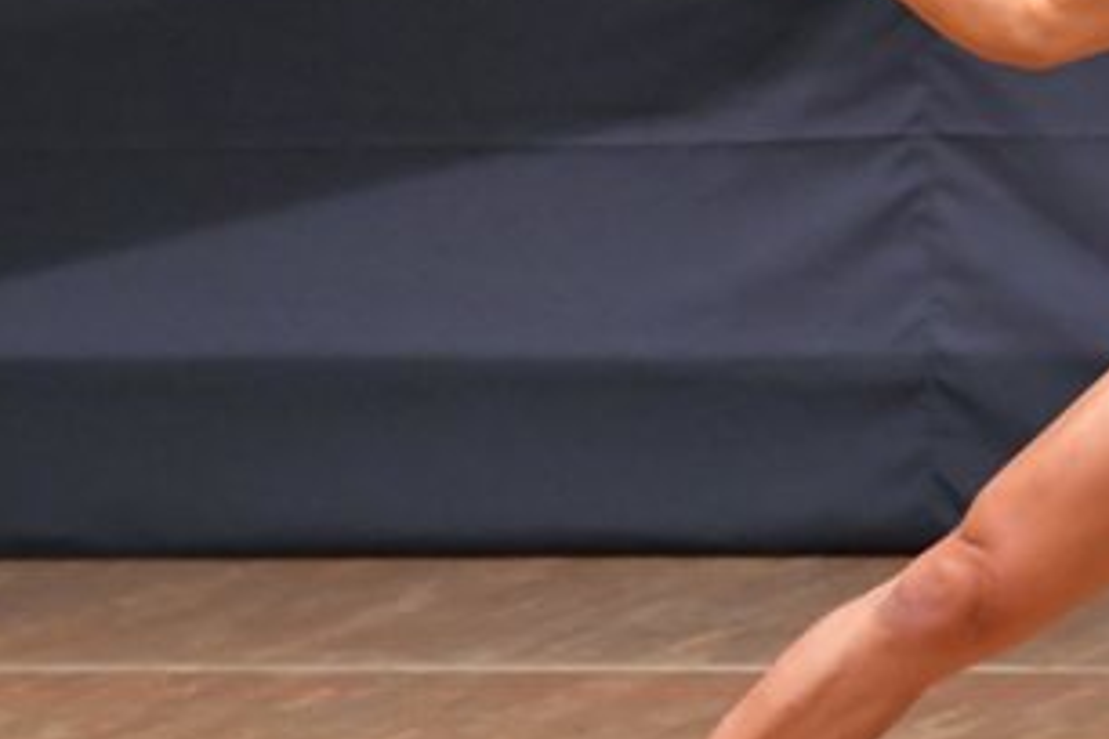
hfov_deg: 2.6
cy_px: 127
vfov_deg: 1.7
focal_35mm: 798
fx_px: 24581
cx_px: 1165
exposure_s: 1/400
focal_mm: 210
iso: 6400
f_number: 5.6
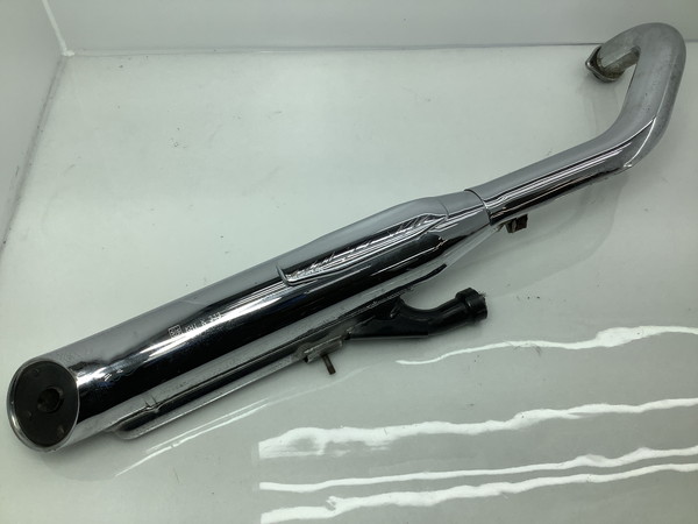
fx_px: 625
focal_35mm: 31
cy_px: 262
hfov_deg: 58.4
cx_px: 349
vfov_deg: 45.4
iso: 25
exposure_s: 1/595
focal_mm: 3.3
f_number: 2.4
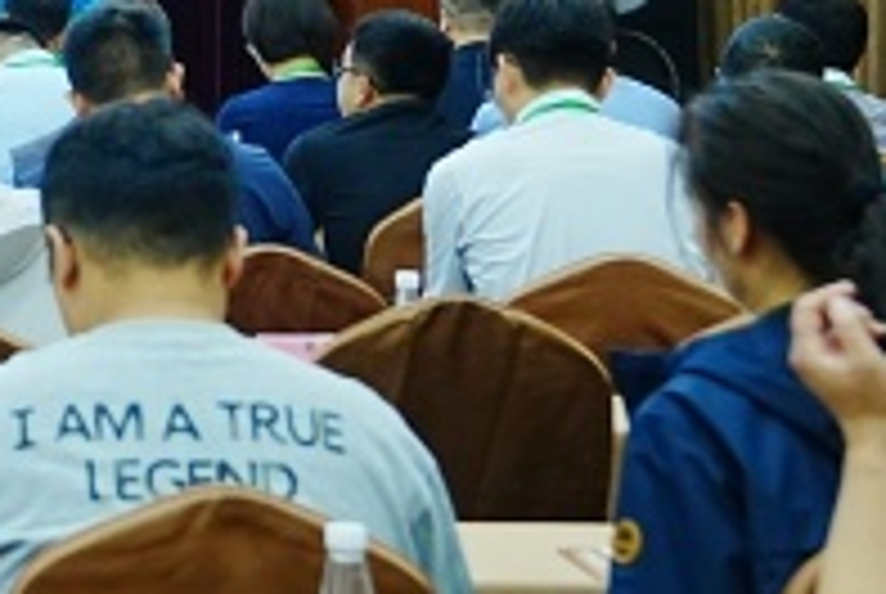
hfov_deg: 12.3
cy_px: -166
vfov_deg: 8.8
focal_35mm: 154
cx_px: -675
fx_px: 3796
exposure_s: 1/160
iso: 1600
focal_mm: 38
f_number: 4
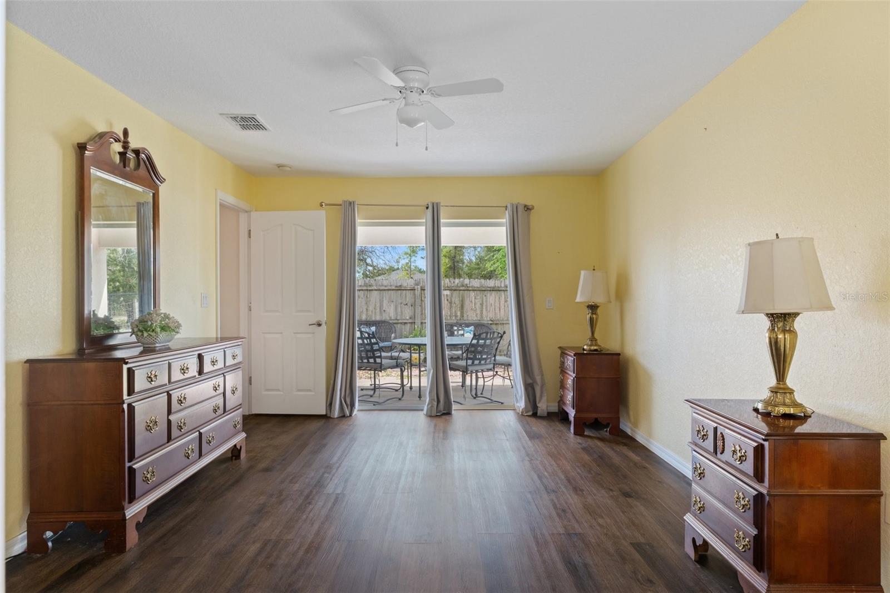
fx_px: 519
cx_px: 445
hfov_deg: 81.2
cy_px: 296
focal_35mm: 21
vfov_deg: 59.5
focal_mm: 14
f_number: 8
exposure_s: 1/2
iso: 250
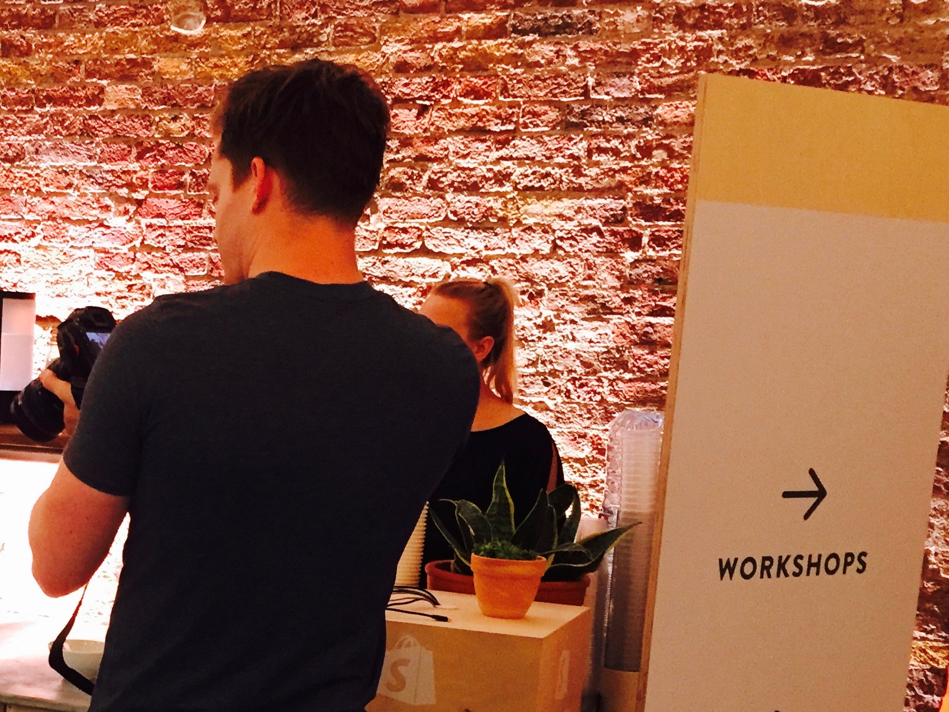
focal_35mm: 59
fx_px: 1617
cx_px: 52
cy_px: 629
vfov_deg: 24.2
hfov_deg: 30.9
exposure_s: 1/33
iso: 200
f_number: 2.2
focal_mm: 4.15
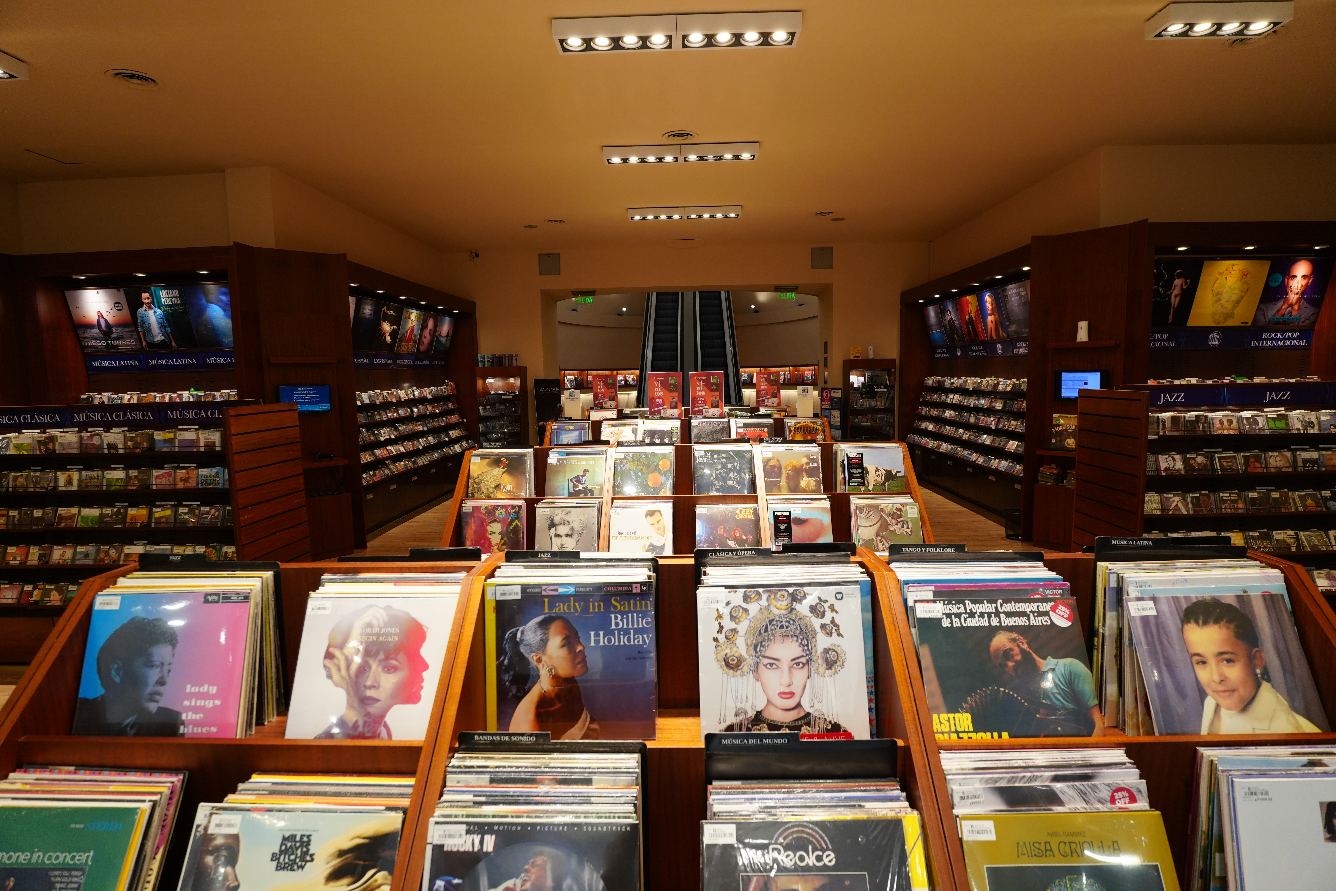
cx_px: 668
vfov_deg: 72.1
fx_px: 612
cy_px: 446
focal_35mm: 16
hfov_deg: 95.0
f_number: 4
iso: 640
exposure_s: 1/60
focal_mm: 11
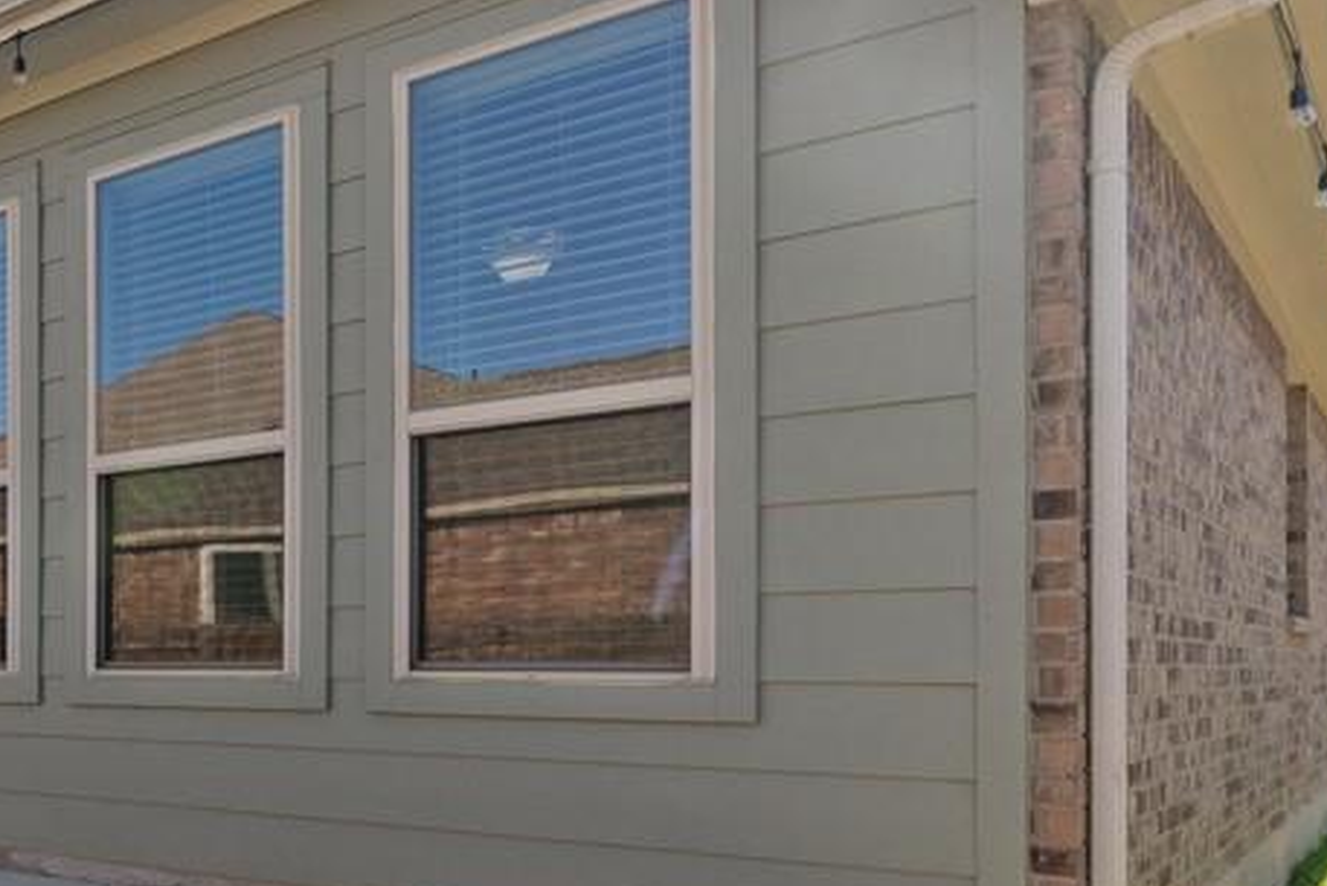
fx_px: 1401
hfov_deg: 42.8
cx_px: -33
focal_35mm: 38
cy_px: 675
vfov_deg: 34.3
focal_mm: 16
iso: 800
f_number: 8
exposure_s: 1/200
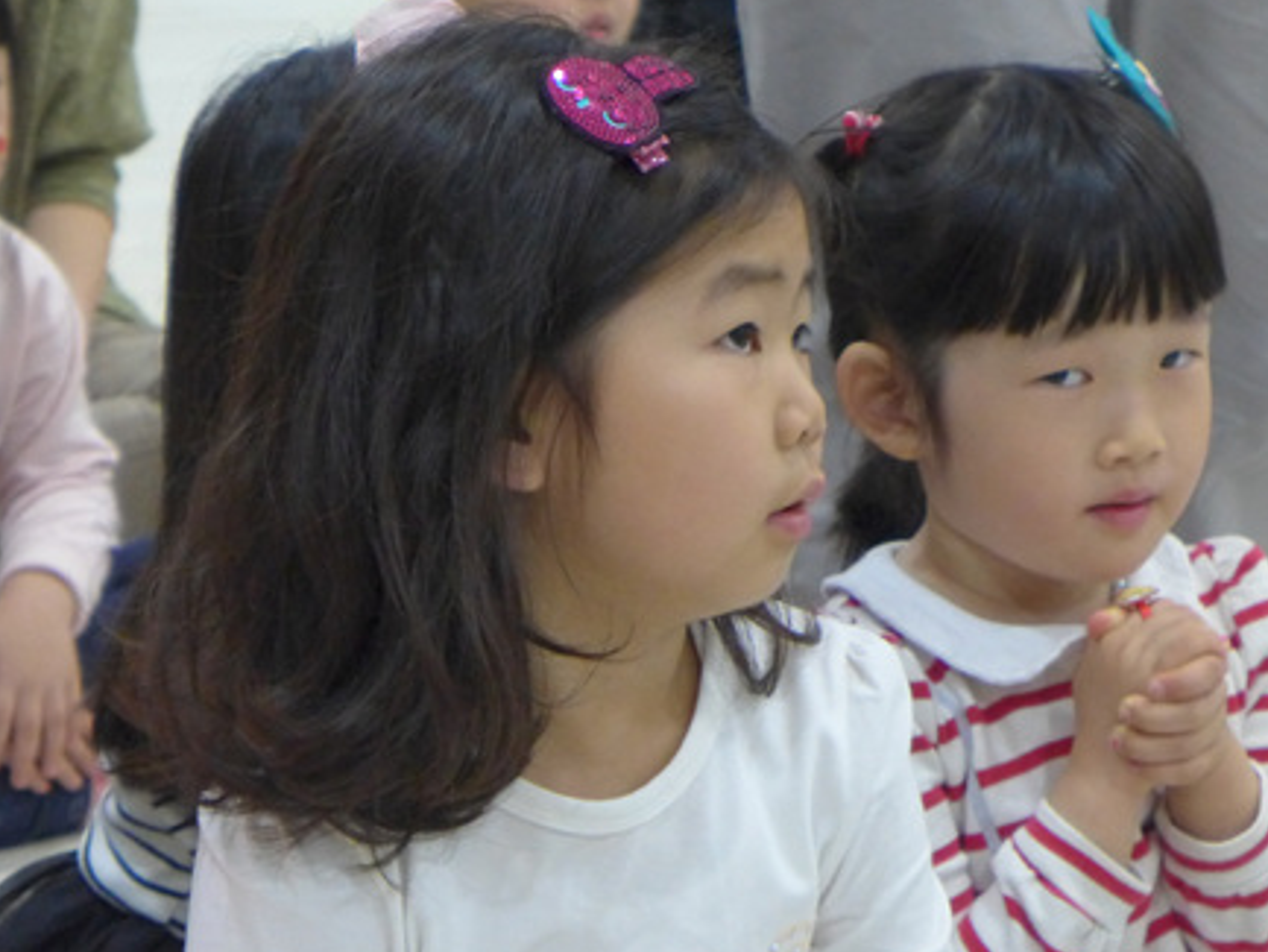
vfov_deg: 11.2
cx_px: 838
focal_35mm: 133
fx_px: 4873
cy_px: 521
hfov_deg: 14.8
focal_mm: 17.7
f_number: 2.3
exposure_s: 1/200
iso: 800
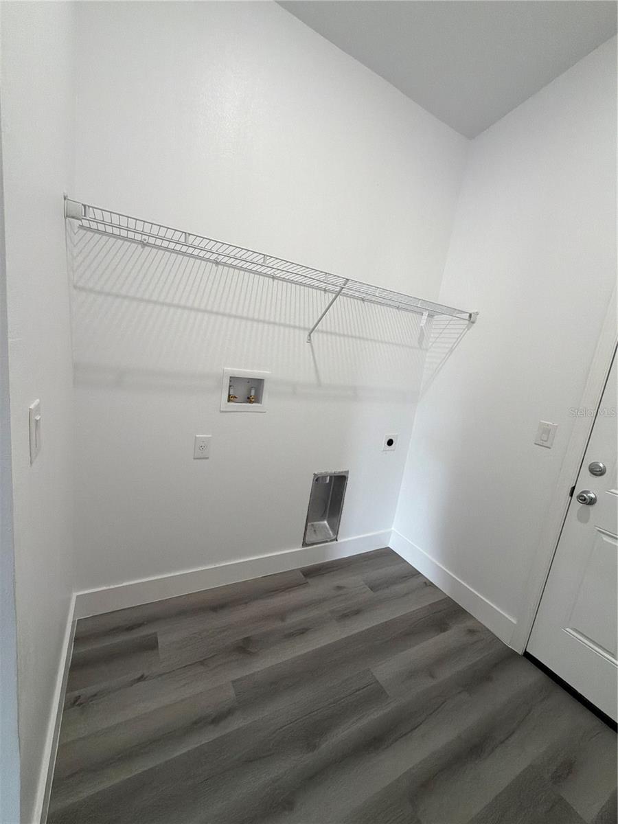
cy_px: 412
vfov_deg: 102.1
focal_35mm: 14
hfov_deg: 85.7
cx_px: 309
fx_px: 333
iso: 160
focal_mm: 2.22
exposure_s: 1/60
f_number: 2.2
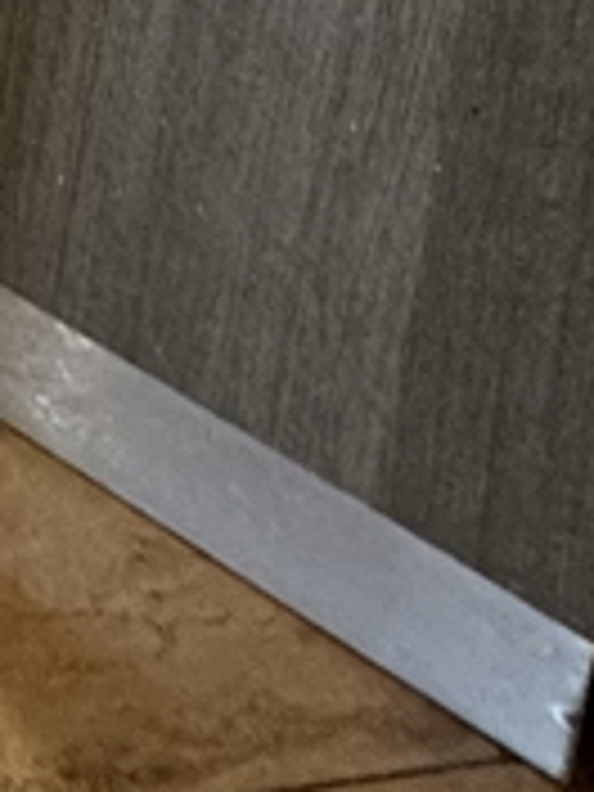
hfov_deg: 11.1
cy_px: -1575
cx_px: -1179
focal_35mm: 86
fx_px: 1968
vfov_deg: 11.6
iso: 200
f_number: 2.2
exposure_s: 1/50
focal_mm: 2.22
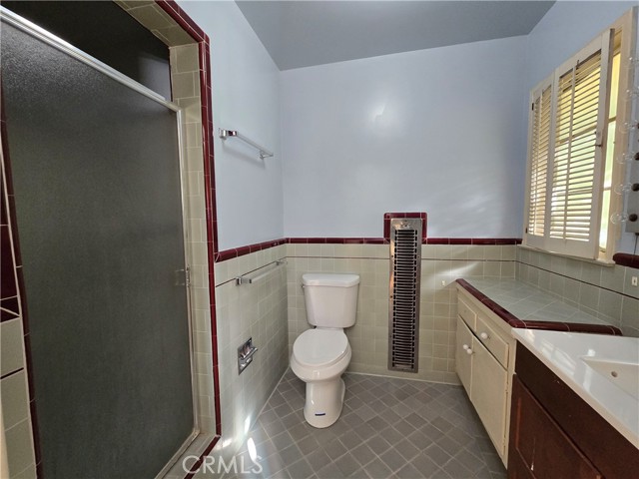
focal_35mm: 13
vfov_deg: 89.9
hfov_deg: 106.2
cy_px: 240
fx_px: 240
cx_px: 320
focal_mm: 2.2
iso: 500
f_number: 2.2
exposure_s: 1/60
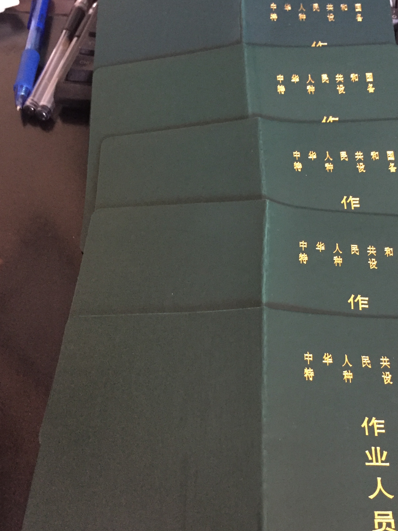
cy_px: 283
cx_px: 258
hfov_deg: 35.7
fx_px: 613
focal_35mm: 40
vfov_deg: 46.8
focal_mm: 4.15
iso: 500
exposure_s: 1/17
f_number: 2.2
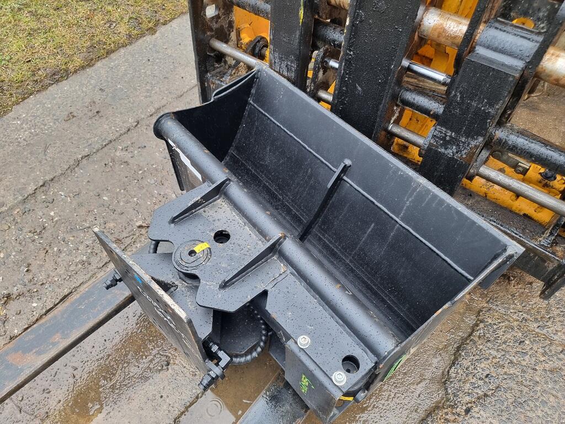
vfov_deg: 56.8
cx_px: 282
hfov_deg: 71.6
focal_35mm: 24
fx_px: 392
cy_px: 212
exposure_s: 1/100
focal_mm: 6.7
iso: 50
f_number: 1.8
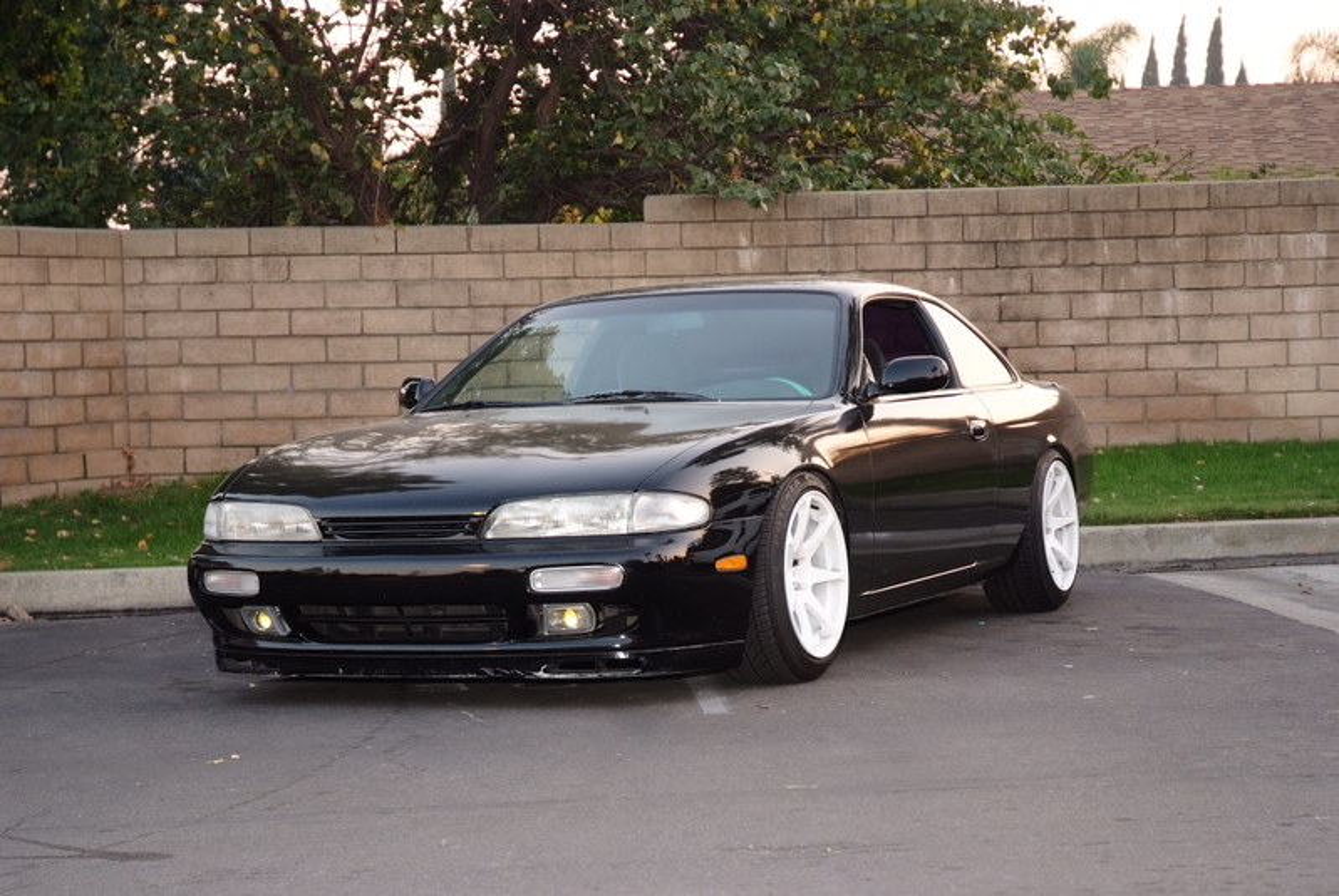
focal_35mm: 75
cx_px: 670
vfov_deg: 18.2
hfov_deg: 27.0
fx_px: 2793
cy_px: 448
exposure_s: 1/60
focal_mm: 50
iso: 400
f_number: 4.5
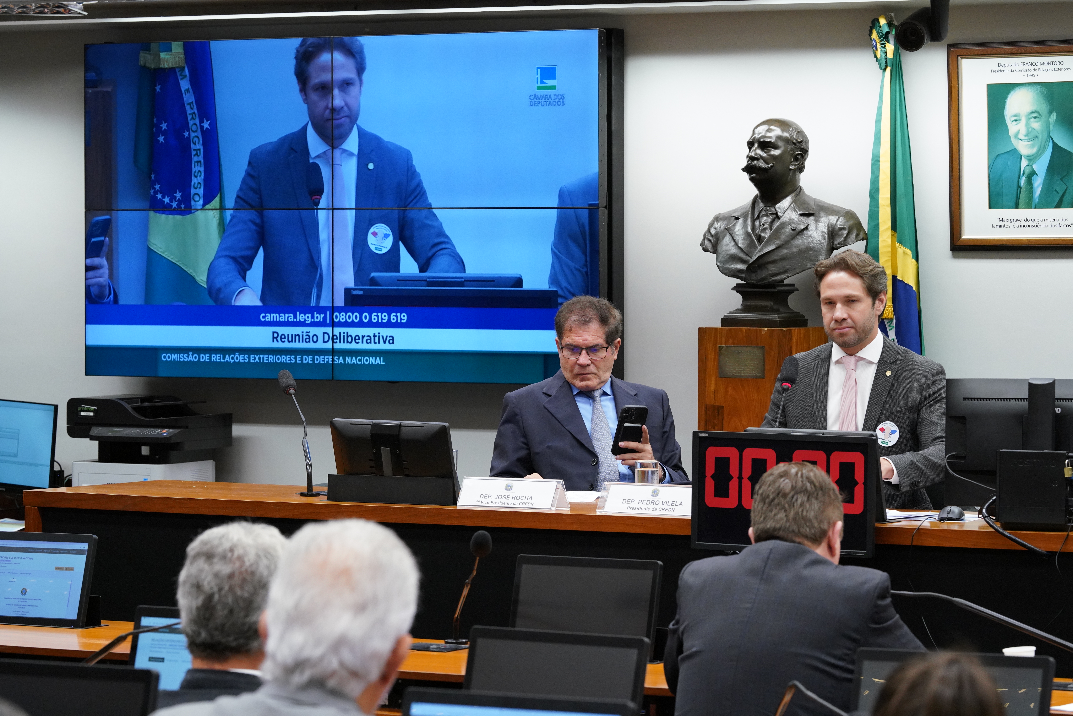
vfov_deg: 10.2
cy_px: 358
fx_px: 4024
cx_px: 536
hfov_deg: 15.2
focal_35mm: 135
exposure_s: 1/100
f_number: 8
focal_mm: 135
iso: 3200
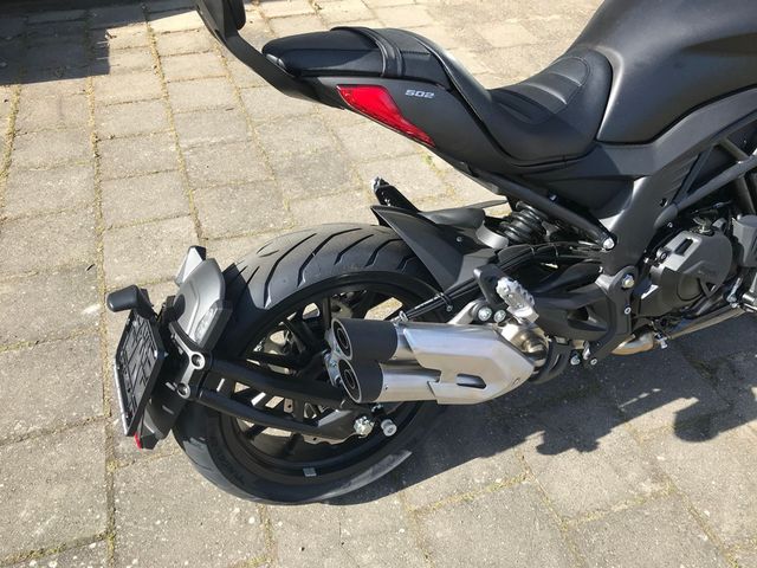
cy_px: 284
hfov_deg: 63.4
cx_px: 378
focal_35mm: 28
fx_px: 612
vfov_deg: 49.7
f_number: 1.8
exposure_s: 1/618
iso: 20
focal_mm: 3.99
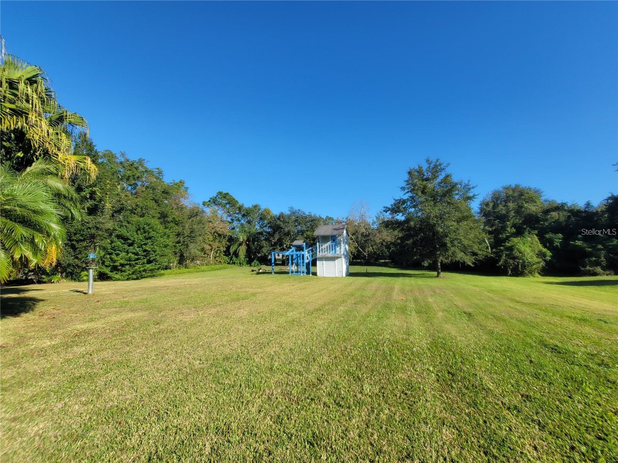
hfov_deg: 106.2
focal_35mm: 13
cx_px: 309
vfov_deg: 89.9
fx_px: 232
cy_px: 232
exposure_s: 1/1567
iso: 64
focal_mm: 2.2
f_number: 2.2
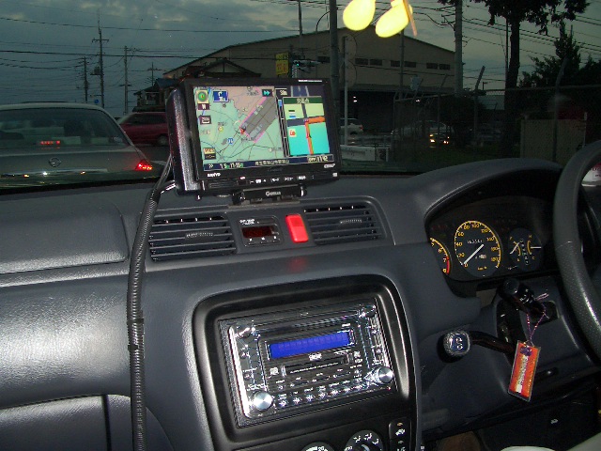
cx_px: 300
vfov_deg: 40.7
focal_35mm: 35
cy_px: 226
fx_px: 608
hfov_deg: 52.6
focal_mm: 5.8
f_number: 2.6
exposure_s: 1/40
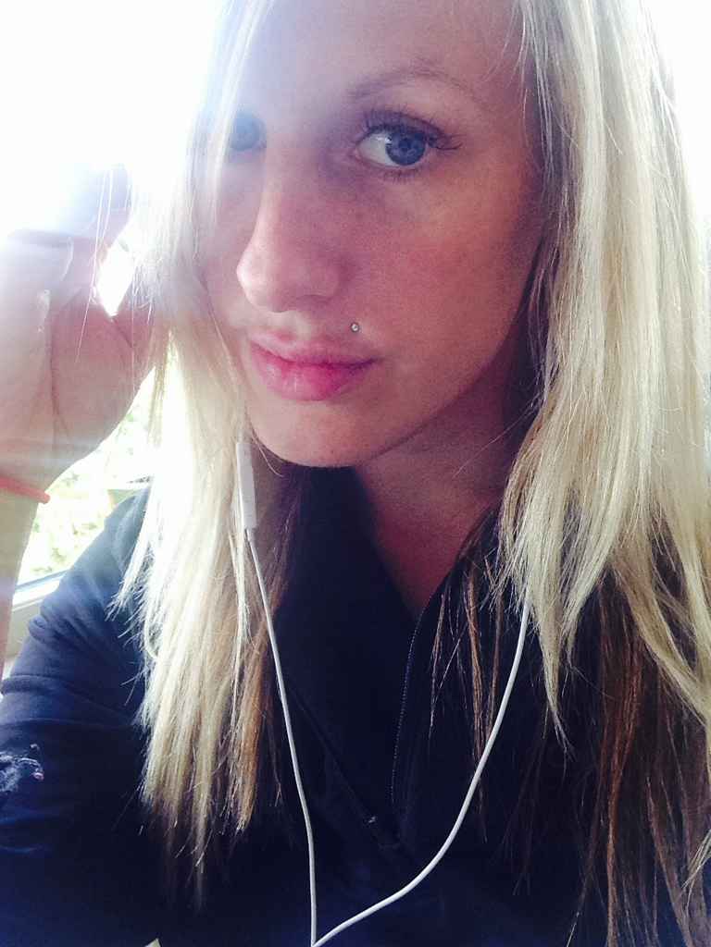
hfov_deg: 40.7
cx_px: 356
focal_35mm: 35
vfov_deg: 52.6
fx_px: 959
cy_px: 474
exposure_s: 1/30
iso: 64
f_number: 2.4
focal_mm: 2.18
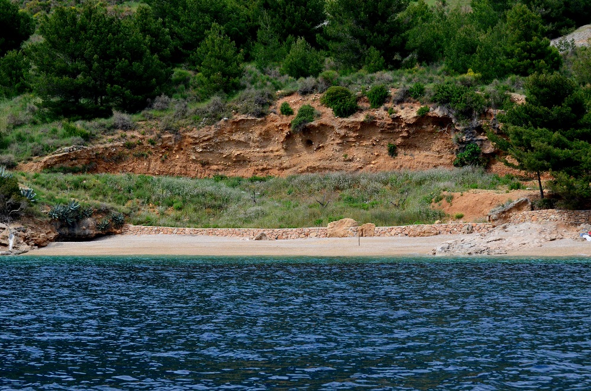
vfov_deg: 10.7
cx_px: 296
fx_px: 2088
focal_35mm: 128
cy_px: 196
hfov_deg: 16.1
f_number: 6.3
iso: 1800
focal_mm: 85
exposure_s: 1/8000
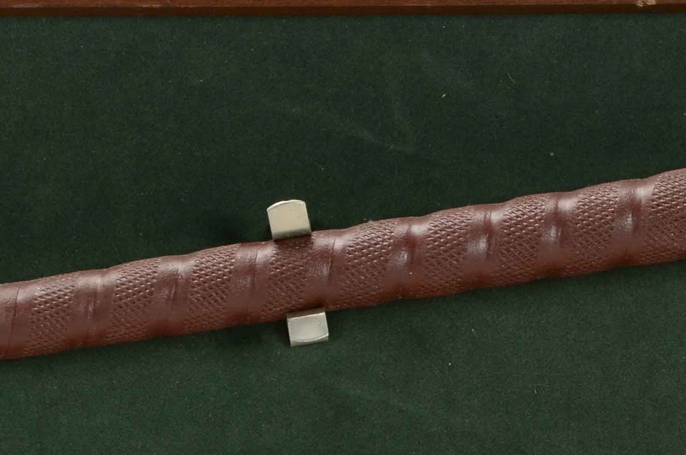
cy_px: 418
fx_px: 7683
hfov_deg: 5.1
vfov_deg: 3.4
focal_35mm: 404
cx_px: 494
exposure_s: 1/160
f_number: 14
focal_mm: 80
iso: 200
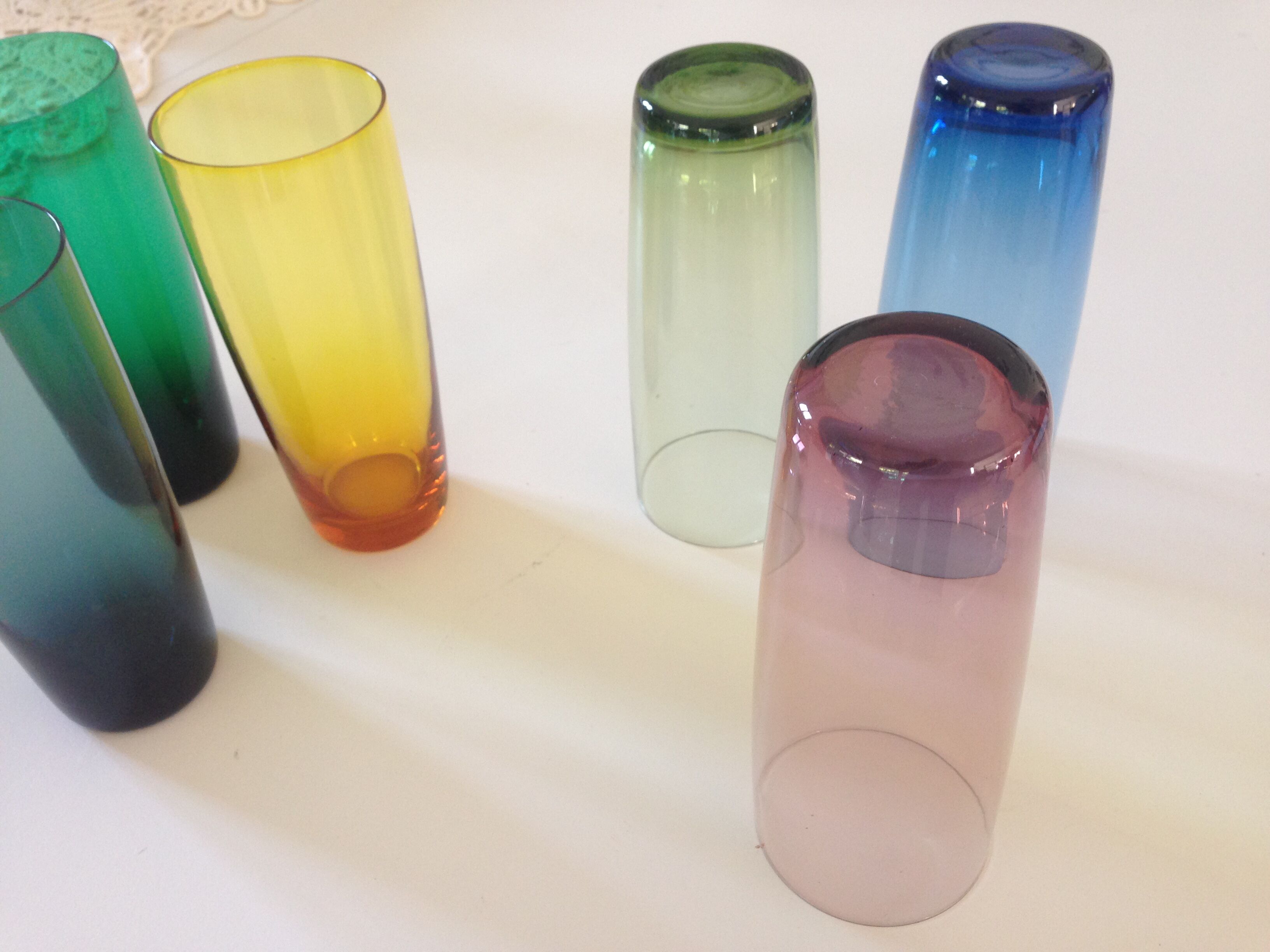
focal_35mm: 33
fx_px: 1211
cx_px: 635
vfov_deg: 42.9
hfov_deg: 55.4
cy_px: 476
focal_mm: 4.12
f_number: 2.4
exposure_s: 1/20
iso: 100
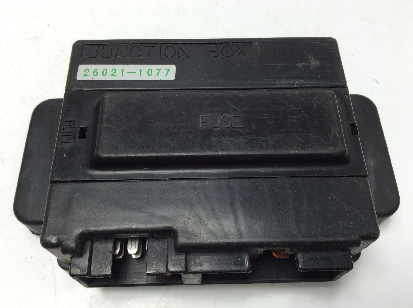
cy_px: 154
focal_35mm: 32
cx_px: 206
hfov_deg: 56.9
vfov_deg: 44.1
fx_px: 381
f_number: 2.4
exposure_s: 1/259
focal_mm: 3.3
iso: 32
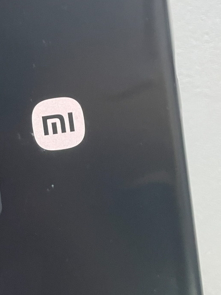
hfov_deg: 21.8
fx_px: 562
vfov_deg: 29.3
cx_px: 27
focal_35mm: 66
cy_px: 109
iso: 200
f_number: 1.6
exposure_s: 1/50
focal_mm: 4.2
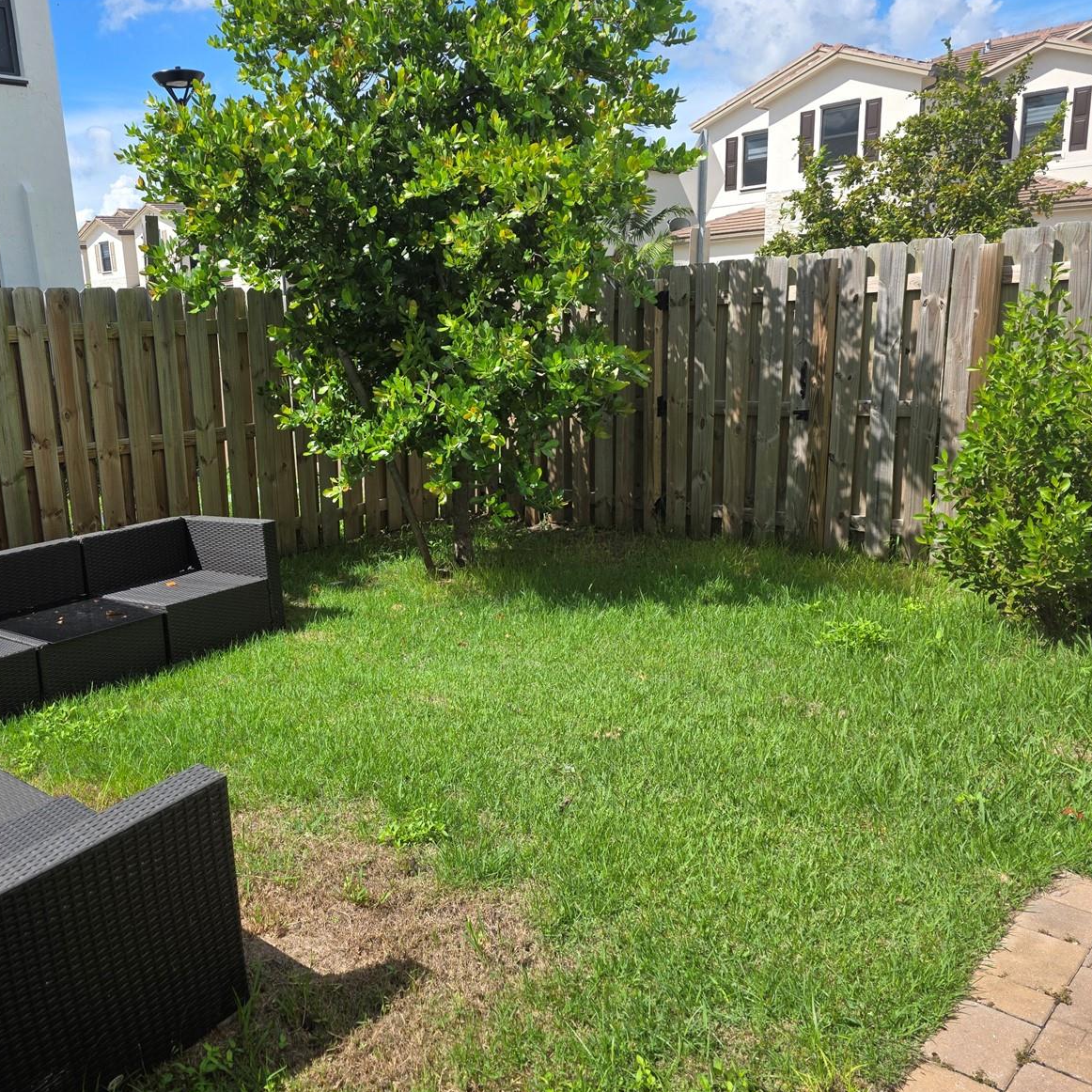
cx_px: 369
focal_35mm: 28
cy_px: 554
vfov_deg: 57.3
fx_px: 999
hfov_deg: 56.2
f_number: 1.7
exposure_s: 1/3768
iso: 80
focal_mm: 6.3
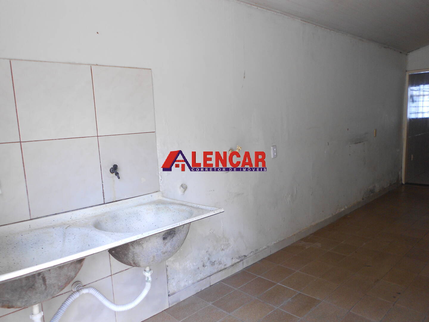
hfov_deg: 67.3
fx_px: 322
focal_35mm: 26
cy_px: 161
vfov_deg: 53.1
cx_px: 214
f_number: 3.2
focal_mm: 4.6
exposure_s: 1/30
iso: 100
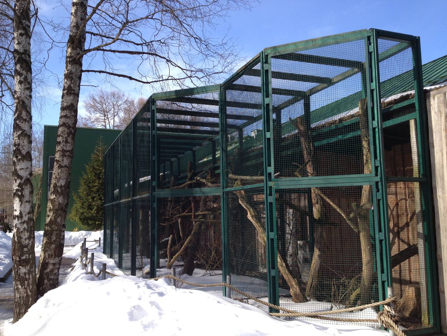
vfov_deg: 40.7
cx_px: 224
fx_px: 452
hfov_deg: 52.6
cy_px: 168
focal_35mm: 35
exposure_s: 1/1022
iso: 50
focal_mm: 4.28
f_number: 2.4
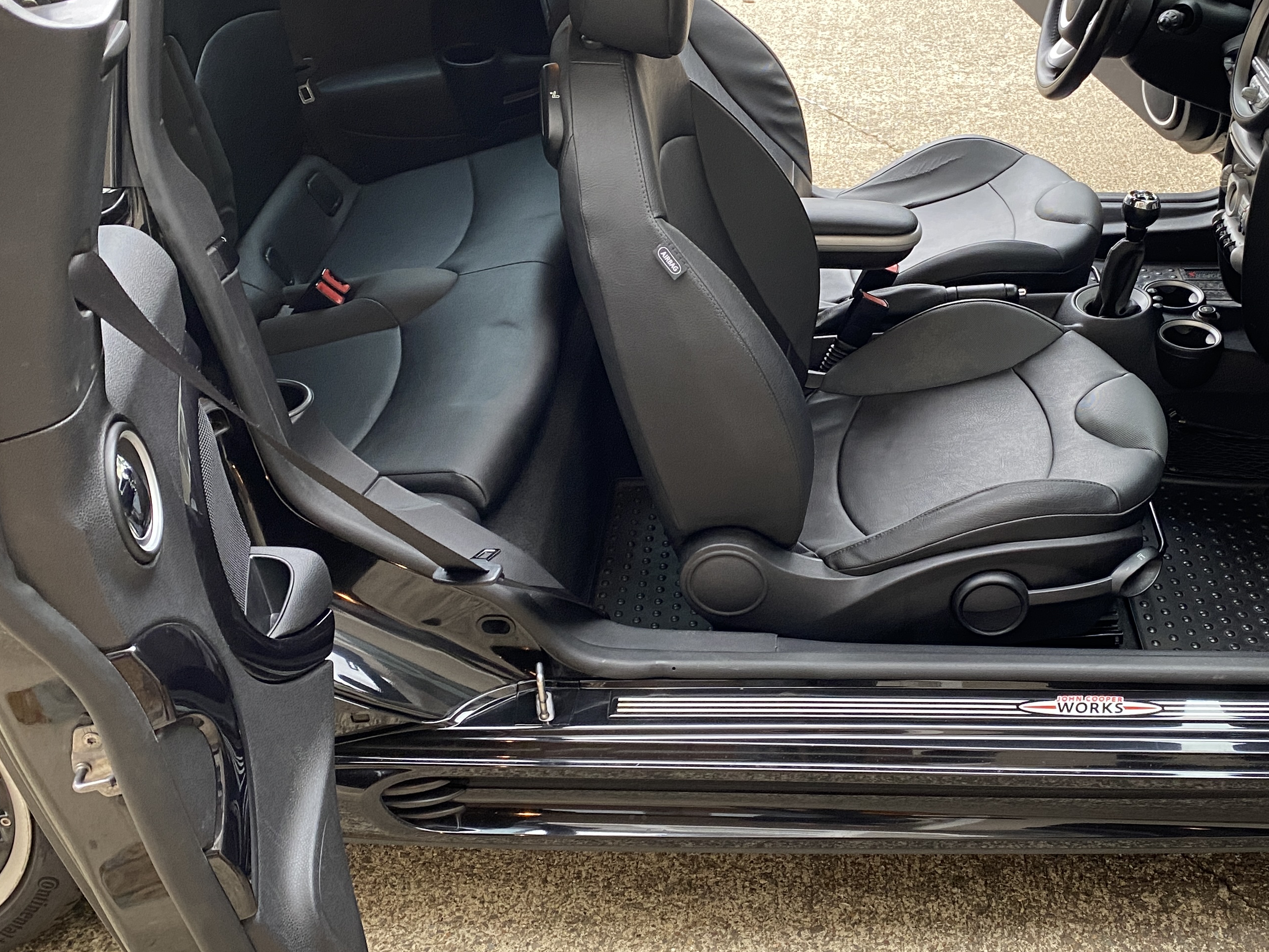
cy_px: 407
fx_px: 1503
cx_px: 829
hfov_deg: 45.2
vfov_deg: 35.1
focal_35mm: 41
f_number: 1.8
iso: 250
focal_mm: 4.25
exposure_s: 1/60
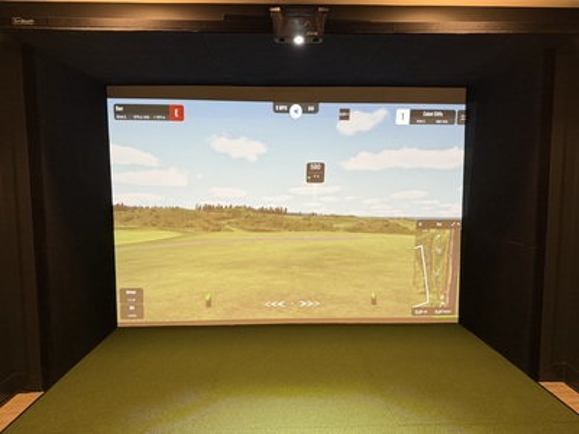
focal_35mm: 24
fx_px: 401
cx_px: 290
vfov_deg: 56.8
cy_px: 217
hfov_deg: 71.6
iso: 200
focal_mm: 6.76
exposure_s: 1/60
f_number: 1.78
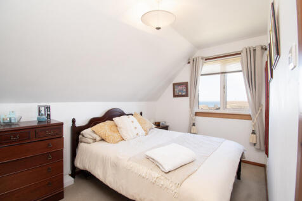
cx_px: 151
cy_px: 100
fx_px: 126
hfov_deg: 100.4
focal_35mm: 15
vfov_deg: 77.3
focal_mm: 10
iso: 320
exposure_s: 1/15
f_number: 8
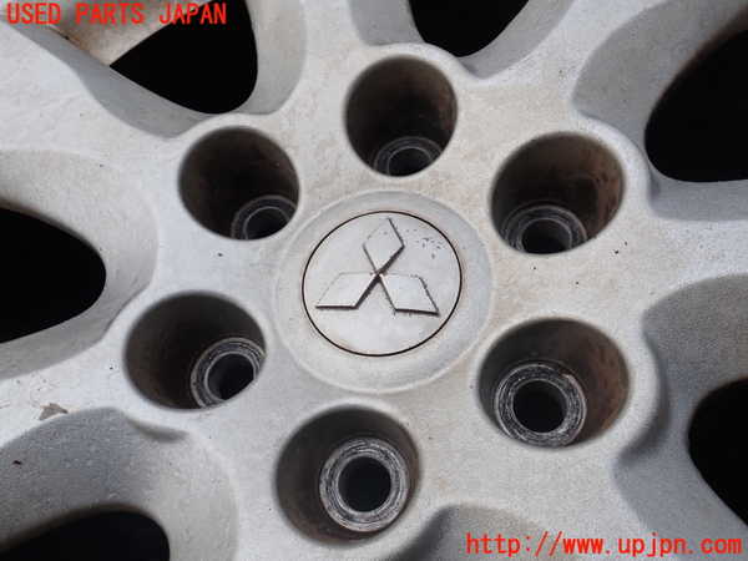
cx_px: 374
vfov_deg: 46.8
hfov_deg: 60.0
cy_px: 280
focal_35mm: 30
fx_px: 648
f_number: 3.2
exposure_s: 1/100
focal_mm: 5.4
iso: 100
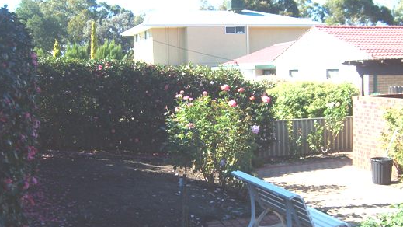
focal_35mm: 47
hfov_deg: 43.7
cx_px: 202
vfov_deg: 25.4
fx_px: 502
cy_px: 134
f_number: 2.8
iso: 50
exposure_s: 1/500
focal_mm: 5.8
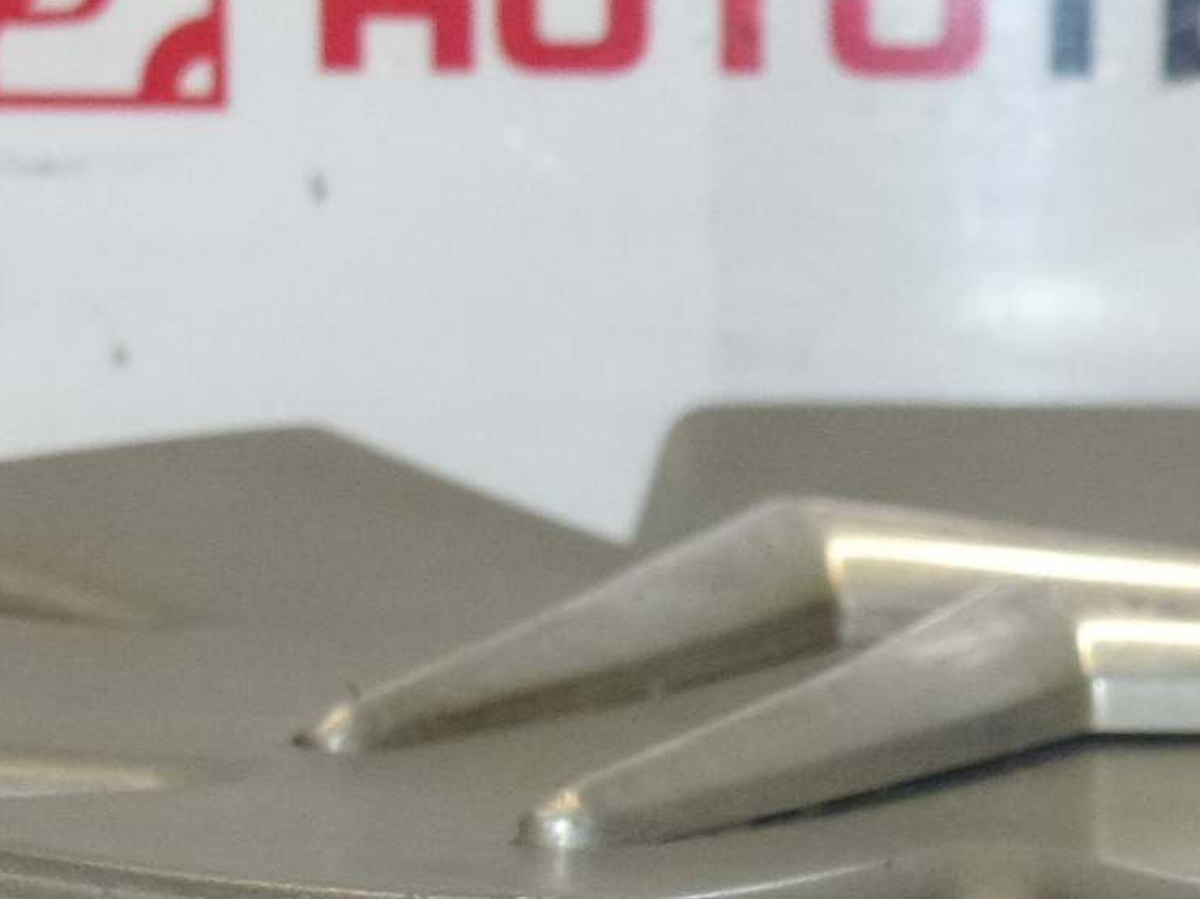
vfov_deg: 10.4
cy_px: 797
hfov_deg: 13.8
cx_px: 1029
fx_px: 4921
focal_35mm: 142
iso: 400
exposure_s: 1/160
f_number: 4.3
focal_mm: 9.4
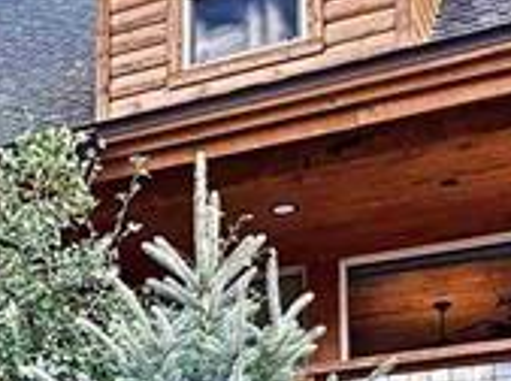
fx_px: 1252
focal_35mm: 85
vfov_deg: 15.9
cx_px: -60
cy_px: 568
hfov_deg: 21.8
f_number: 2.2
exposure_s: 1/247
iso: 40
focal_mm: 2.22
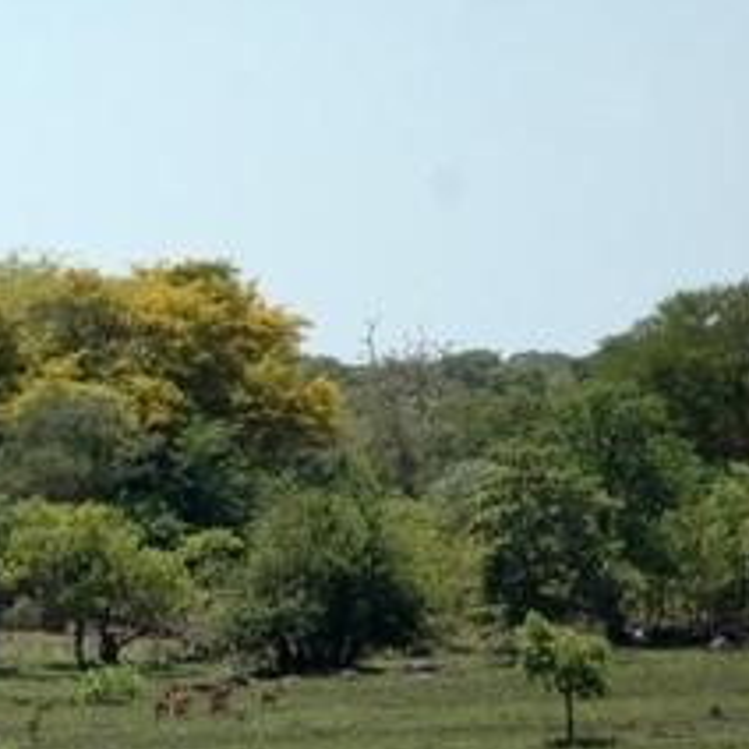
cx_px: -378
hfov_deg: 3.5
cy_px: 586
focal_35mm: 506
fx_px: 12377
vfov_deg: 3.5
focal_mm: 105
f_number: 7.1
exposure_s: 1/800
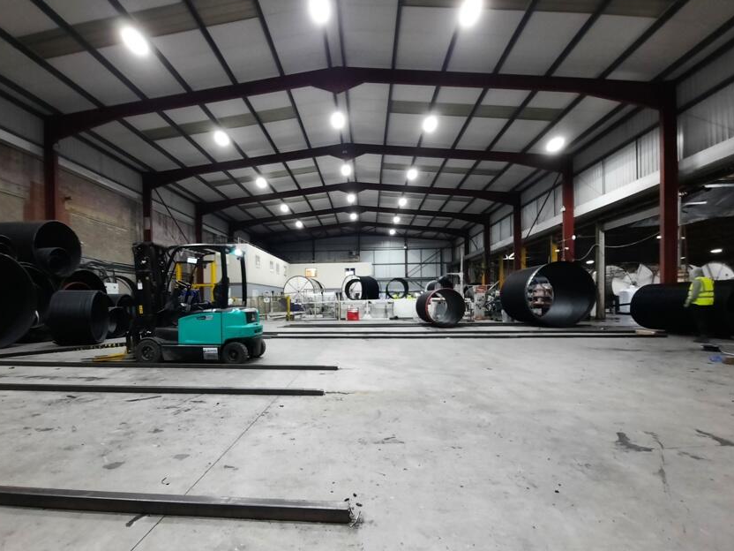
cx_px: 326
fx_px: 339
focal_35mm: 16
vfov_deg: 78.0
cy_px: 297
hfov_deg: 94.1
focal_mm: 1.74
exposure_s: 1/25
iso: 200
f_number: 2.2
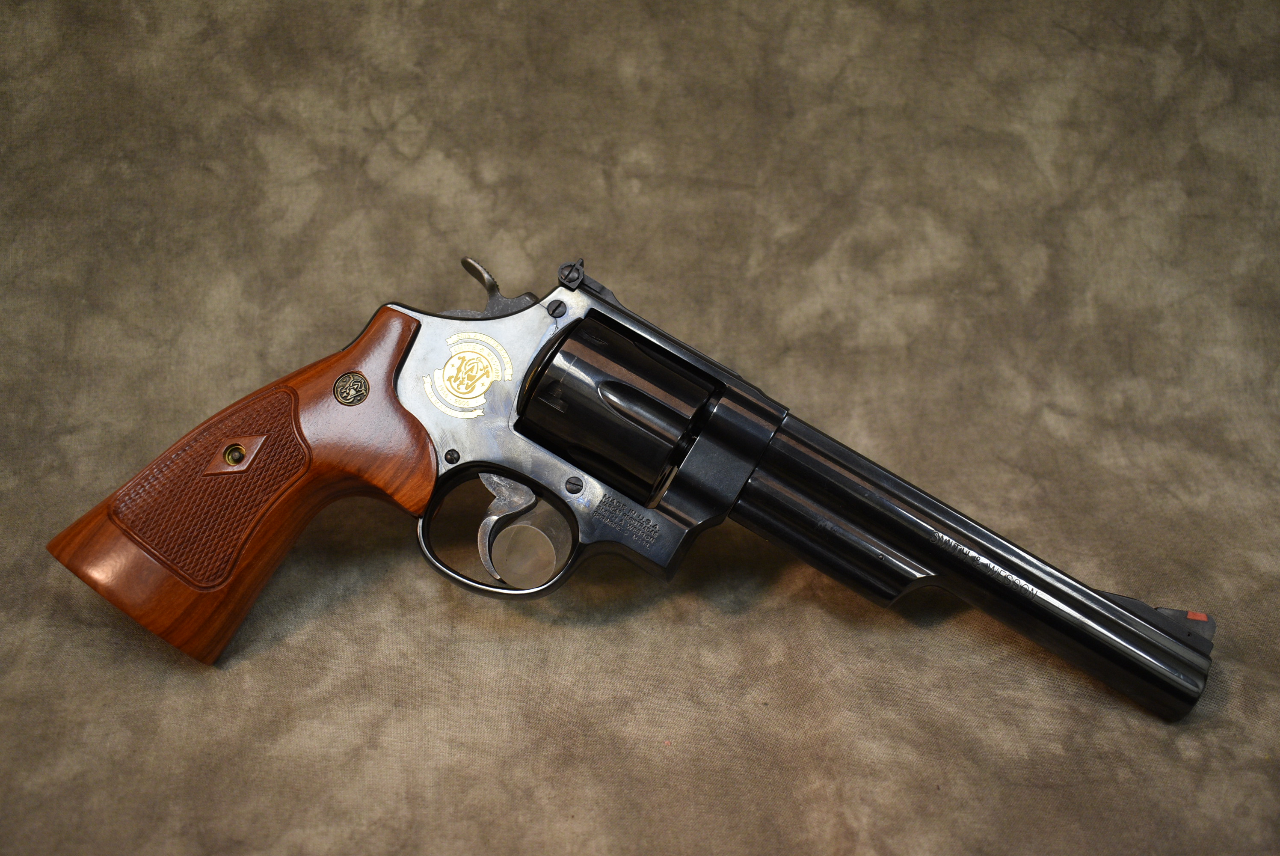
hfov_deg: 53.1
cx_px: 640
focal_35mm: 36
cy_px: 428
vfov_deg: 36.9
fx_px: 1281
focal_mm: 24
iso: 800
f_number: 4
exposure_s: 1/160
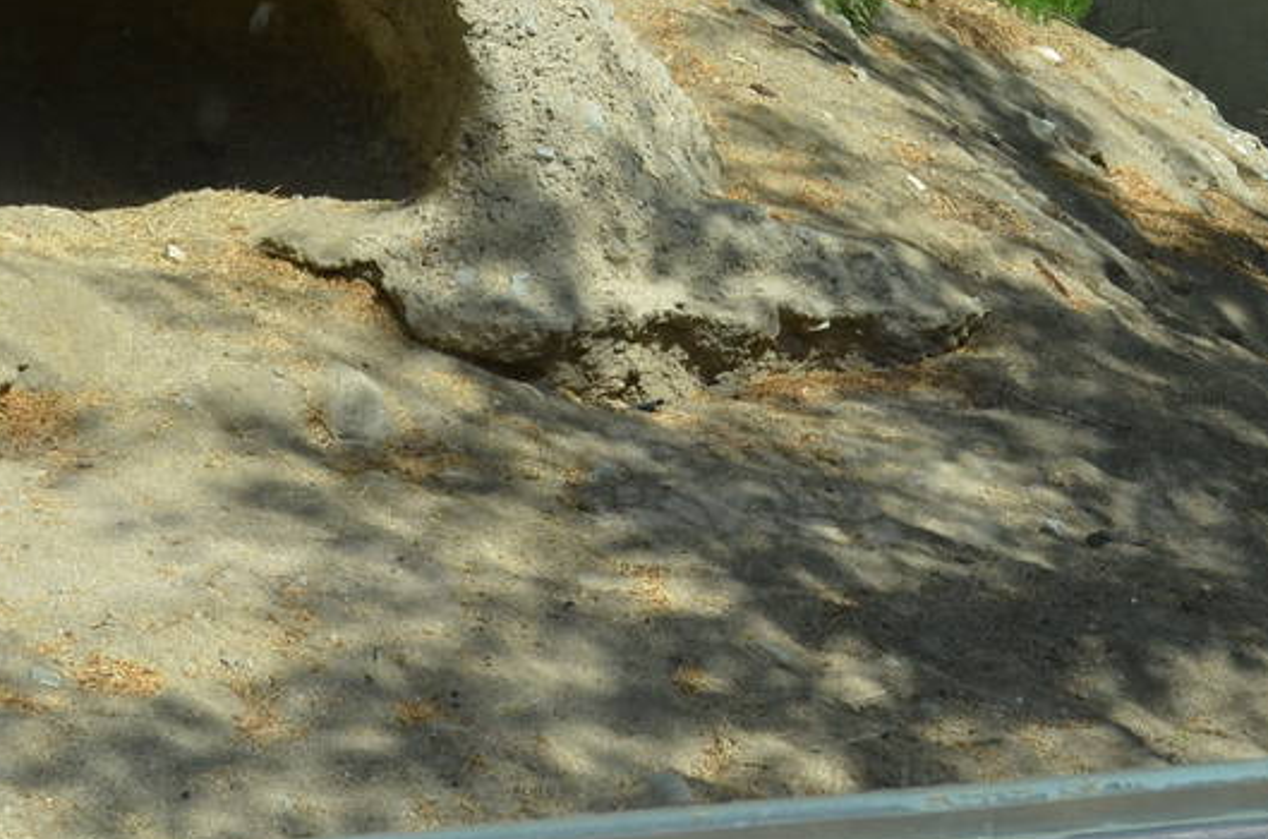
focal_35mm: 118
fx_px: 4146
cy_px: -26
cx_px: 690
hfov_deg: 17.4
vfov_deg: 11.4
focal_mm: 26
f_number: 8
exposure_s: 1/250
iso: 110
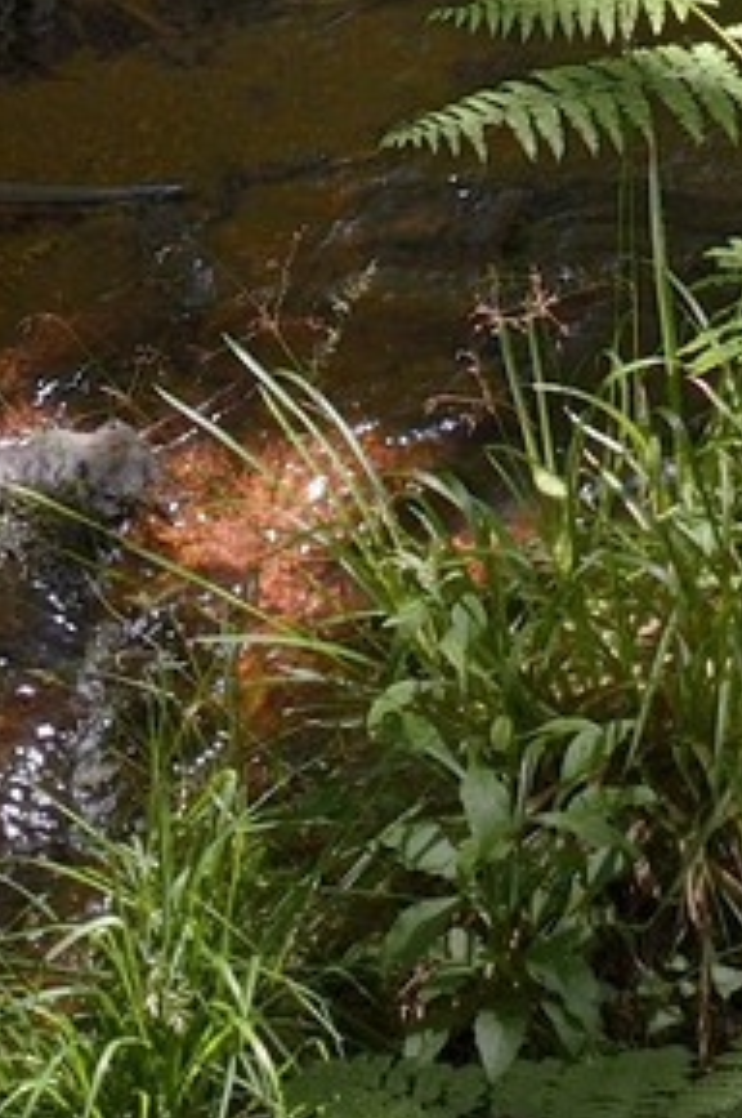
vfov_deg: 12.6
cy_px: -1079
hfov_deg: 9.1
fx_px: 4462
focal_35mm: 144
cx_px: 1362
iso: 800
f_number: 13
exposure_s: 1/80
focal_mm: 26
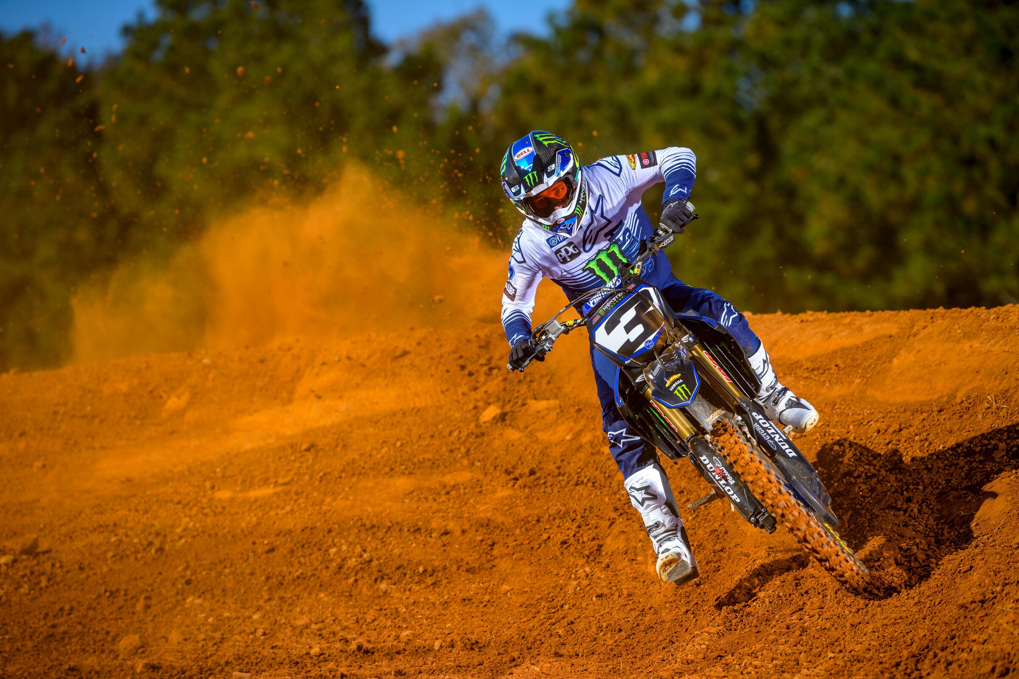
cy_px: 340
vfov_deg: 7.4
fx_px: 5236
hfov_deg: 11.1
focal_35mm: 185
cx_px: 510
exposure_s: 1/1600
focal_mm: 185
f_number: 3.5
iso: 64
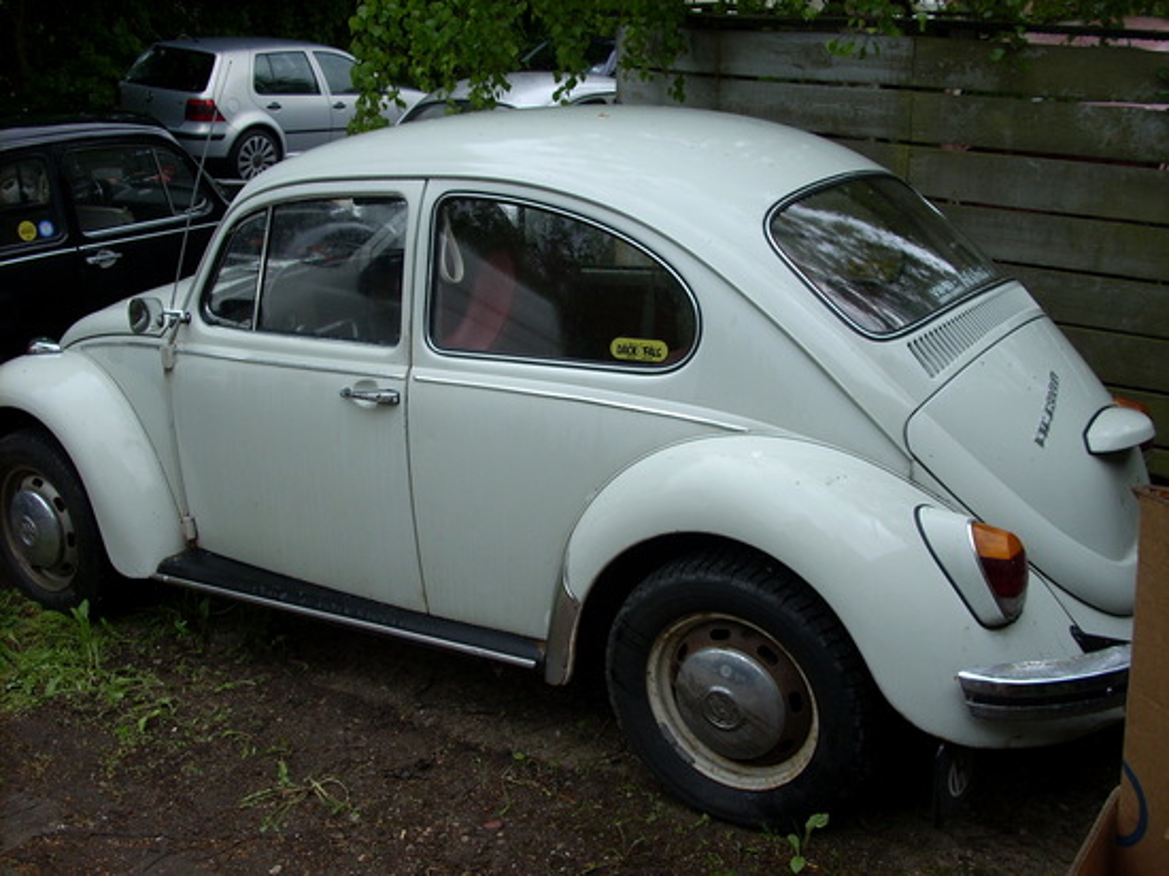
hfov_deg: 50.2
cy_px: 438
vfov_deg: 38.6
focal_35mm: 37
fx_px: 1249
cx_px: 584
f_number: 2.8
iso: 64
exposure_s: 1/402
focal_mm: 6.2
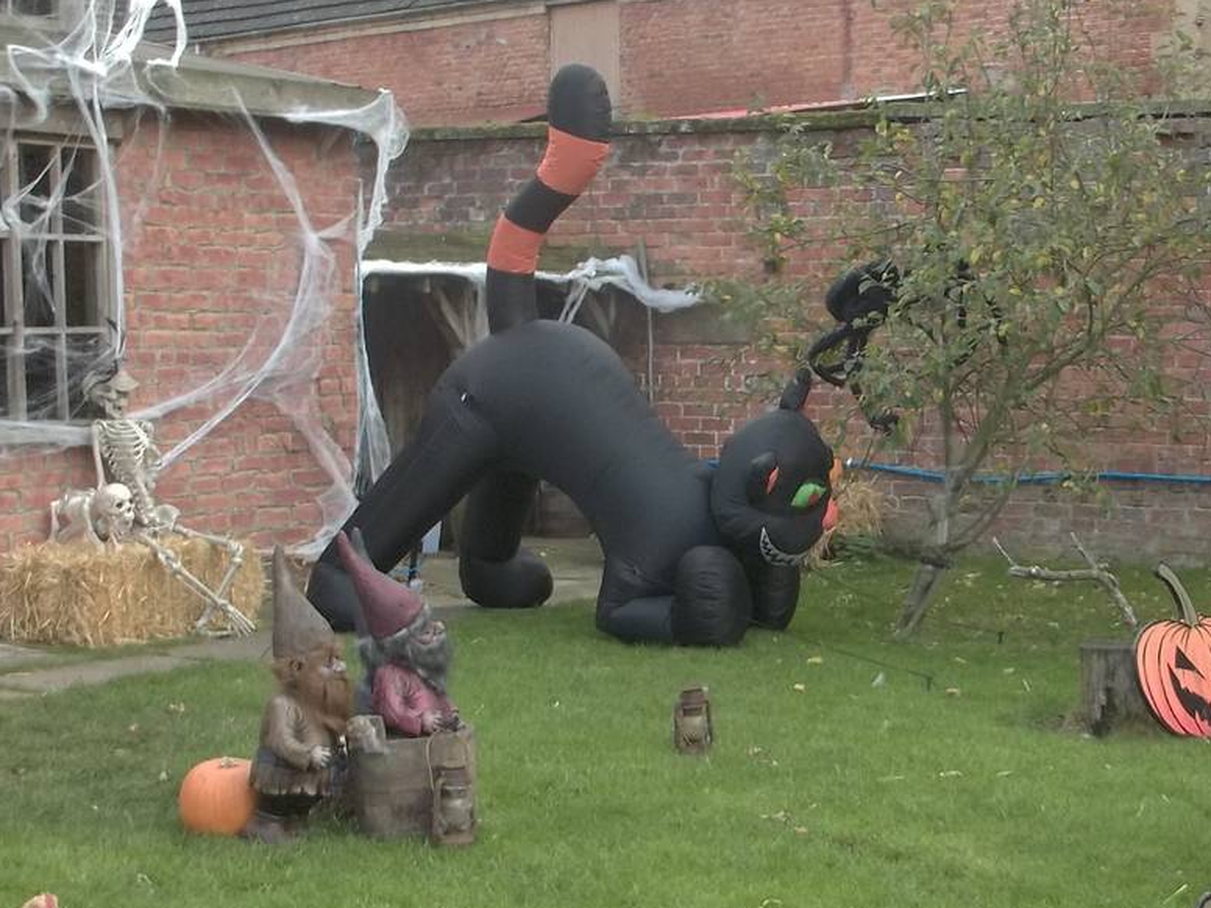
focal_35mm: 68
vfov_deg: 21.6
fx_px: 2379
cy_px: 557
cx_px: 871
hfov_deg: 28.2
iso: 80
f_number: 3.3
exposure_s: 1/160
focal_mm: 5.9
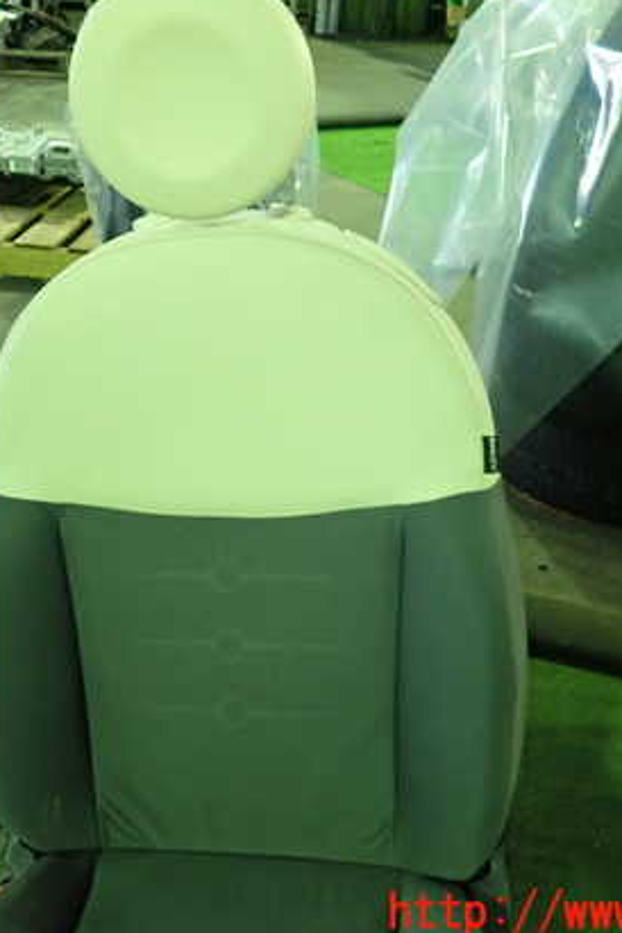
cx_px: 220
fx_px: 985
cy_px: 431
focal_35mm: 38
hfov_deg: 34.8
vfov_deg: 50.6
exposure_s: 1/30
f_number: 2
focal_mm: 4.5
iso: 640
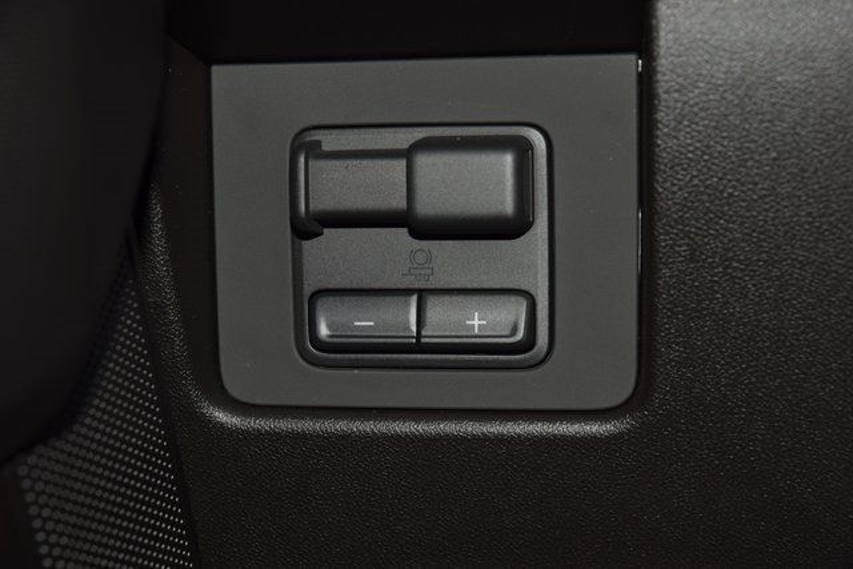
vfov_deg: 13.0
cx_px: 426
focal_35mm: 105
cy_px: 284
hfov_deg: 19.5
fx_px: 2488
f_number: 8
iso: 100
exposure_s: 1/125
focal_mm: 70
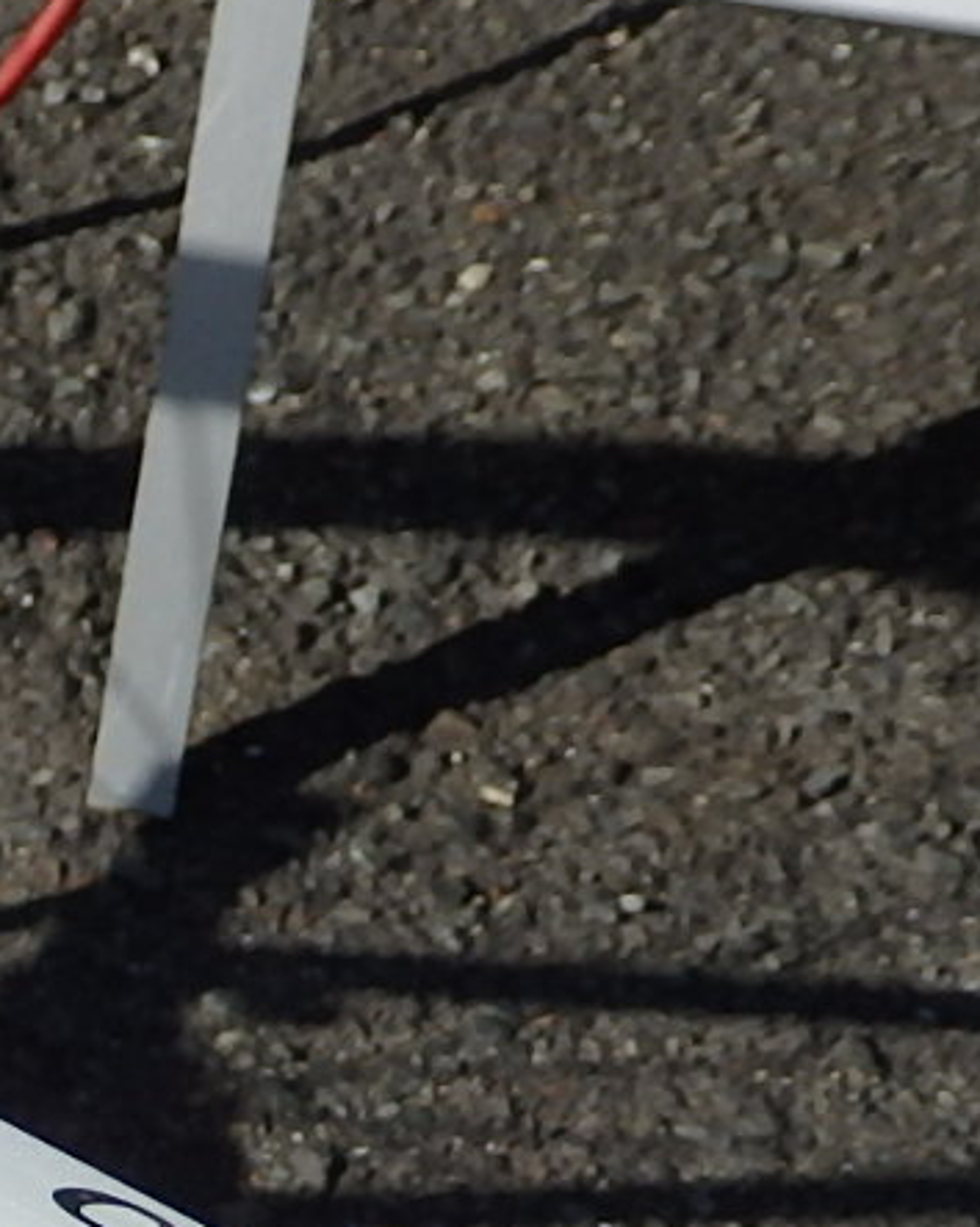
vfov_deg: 14.8
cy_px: 1335
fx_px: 4608
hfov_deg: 11.3
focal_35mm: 127
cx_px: -764
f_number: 9.4
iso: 125
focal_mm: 5.5
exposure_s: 1/250
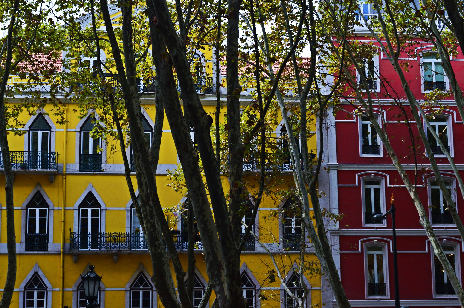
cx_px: 232
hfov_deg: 24.6
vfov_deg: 16.5
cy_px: 154
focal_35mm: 82
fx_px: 1062
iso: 400
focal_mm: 55
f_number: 9
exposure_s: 1/160
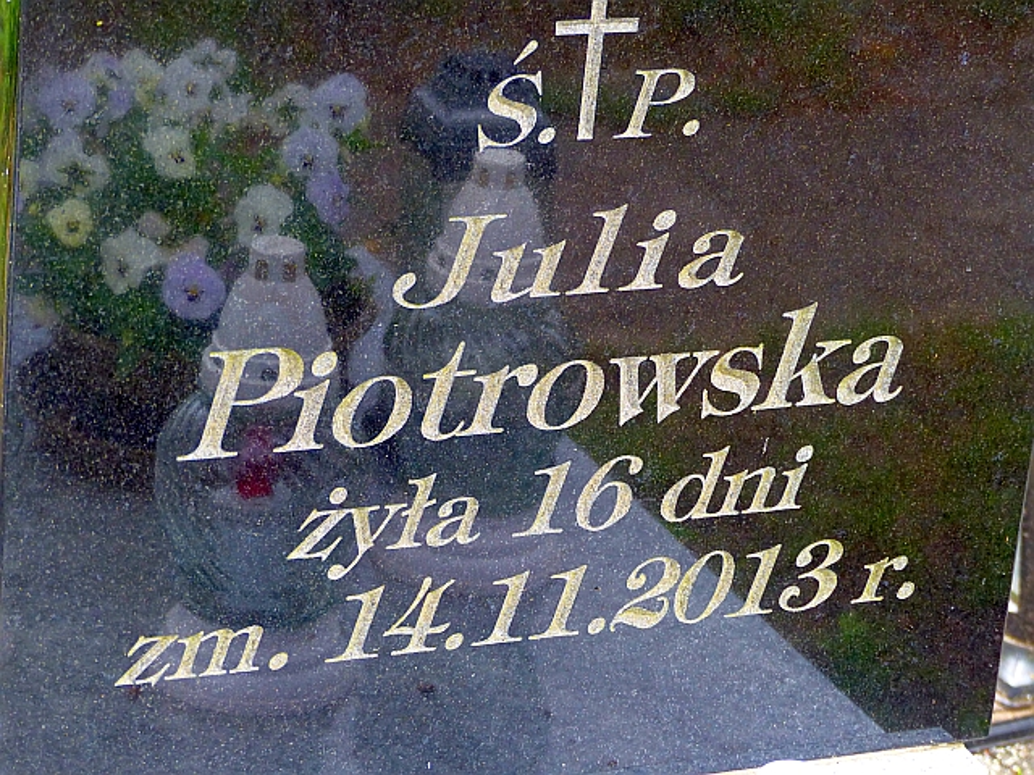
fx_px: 3913
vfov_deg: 11.3
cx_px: 517
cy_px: 388
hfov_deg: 15.1
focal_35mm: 131
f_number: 2.8
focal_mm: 23.5
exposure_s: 1/80
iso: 160
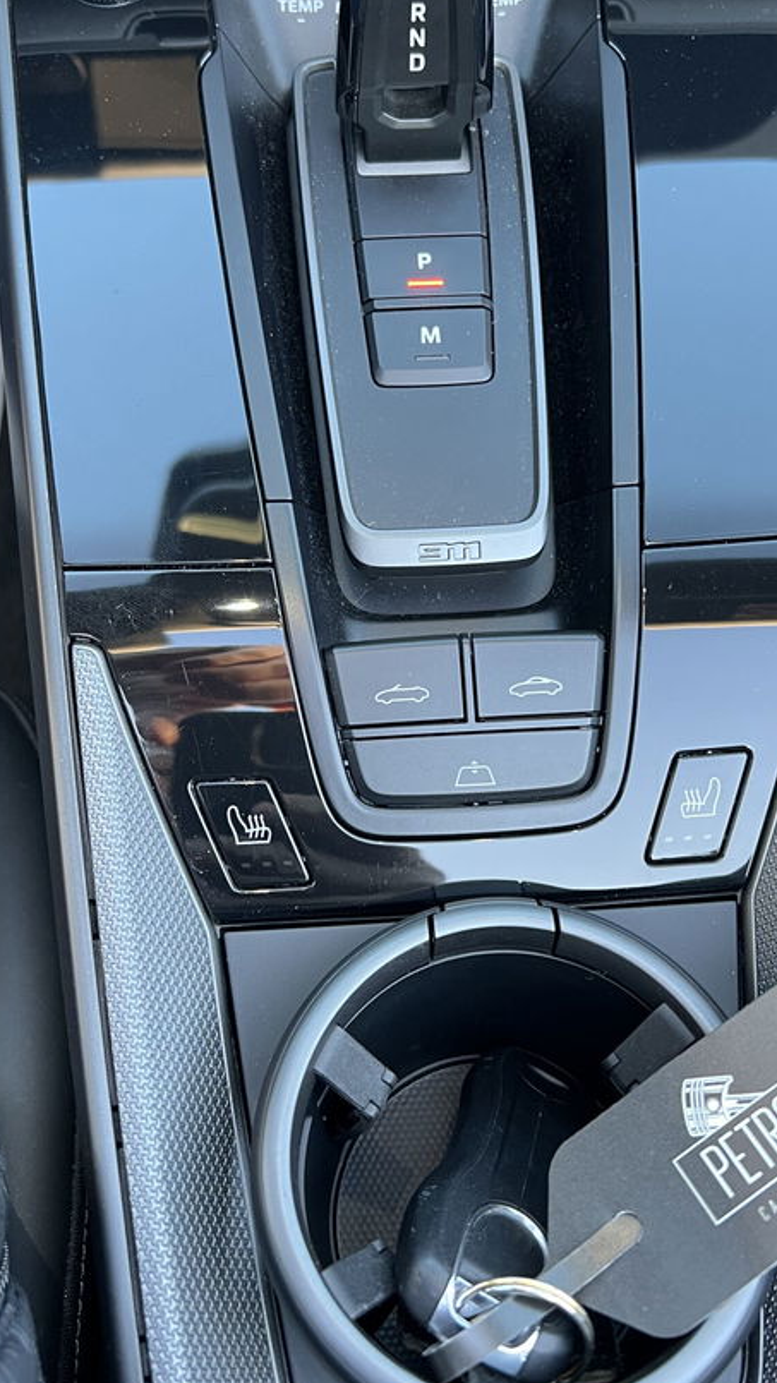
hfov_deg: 32.8
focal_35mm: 36
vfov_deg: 55.2
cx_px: 420
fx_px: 1319
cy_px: 613
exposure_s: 1/94
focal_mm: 5.7
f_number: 1.5
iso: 125
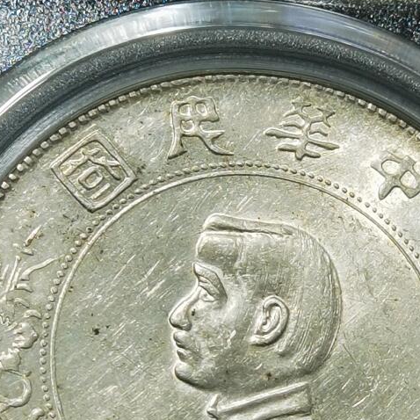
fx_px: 2649
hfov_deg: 9.1
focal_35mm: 193
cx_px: 235
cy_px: 313
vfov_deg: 9.1
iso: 50
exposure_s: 1/106
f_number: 1.9
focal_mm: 6.67
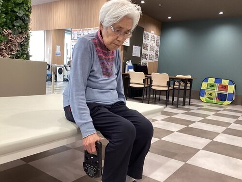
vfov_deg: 45.4
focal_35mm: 31
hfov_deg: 58.4
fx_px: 217
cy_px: 91
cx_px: 121
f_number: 2.4
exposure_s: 1/60
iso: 160
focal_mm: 3.3
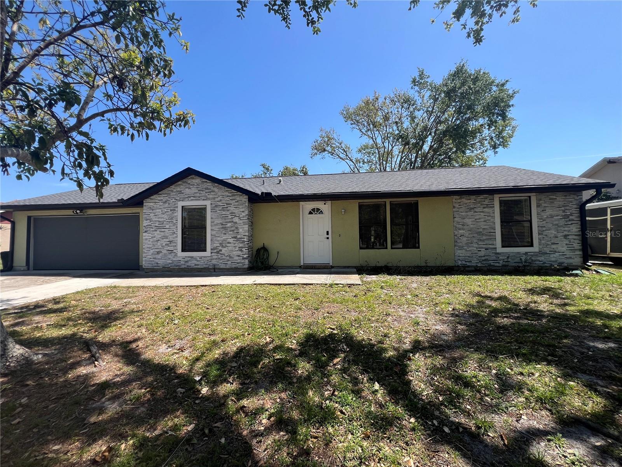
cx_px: 311
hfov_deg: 106.2
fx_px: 234
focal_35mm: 13
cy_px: 234
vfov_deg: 89.9
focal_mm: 1.57
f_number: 1.8
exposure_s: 1/1004
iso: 32
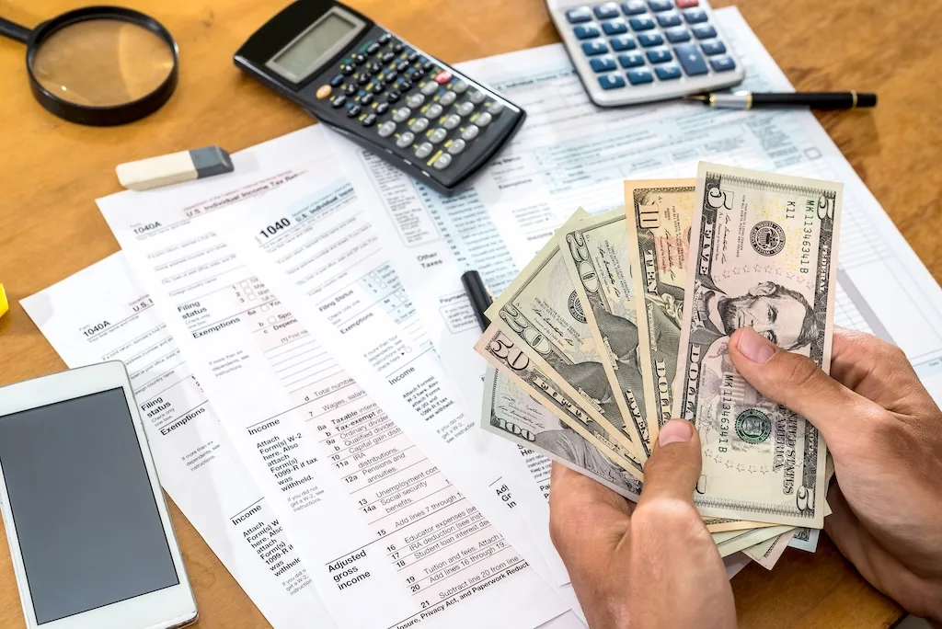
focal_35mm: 50
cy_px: 314
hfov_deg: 39.6
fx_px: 1309
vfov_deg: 27.0
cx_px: 471
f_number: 6.3
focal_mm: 50
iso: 400
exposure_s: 1/160
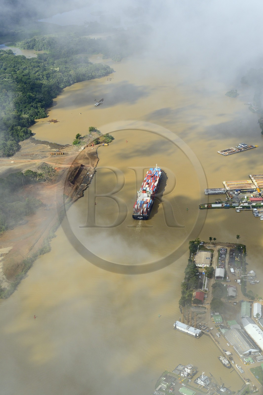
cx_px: 132
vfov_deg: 35.6
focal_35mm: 56
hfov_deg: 24.2
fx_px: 614
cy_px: 198
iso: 320
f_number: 10
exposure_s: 1/800
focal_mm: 56
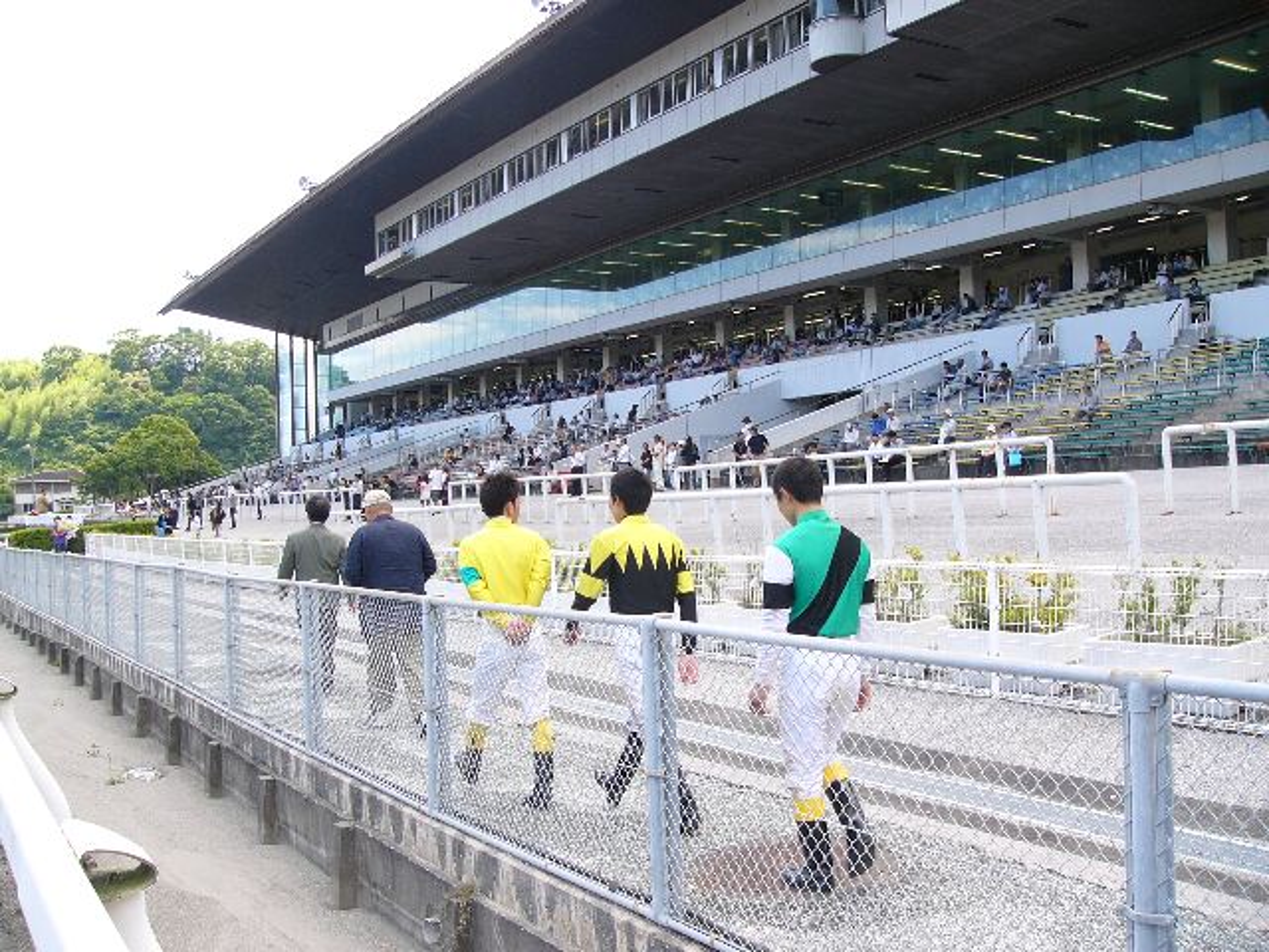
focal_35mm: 36
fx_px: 1320
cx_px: 634
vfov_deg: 39.7
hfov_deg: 51.4
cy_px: 476
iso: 50
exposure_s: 1/200
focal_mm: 6
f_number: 4
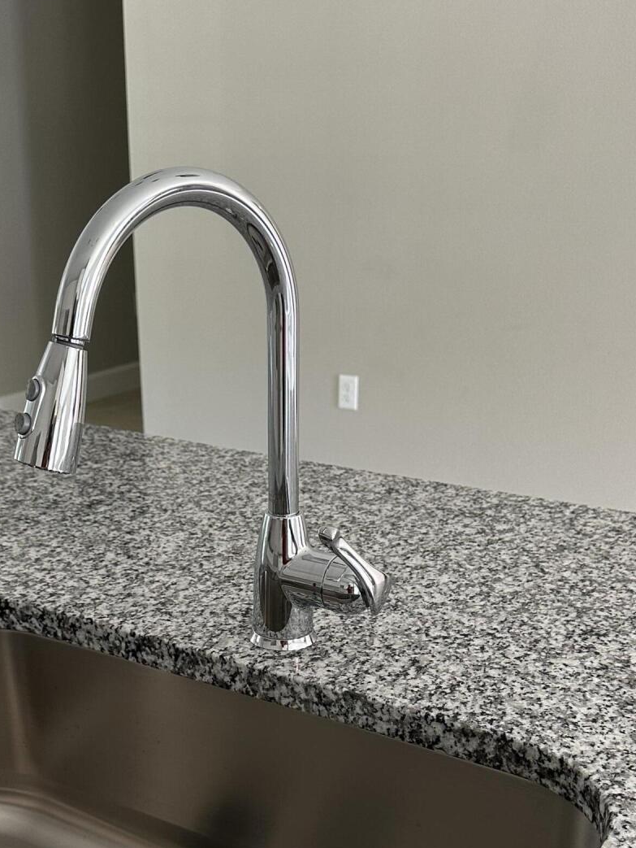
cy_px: 631
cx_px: 263
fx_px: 1126
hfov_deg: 31.5
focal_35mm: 46
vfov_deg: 40.1
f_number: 1.78
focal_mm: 6.86
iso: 160
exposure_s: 1/60
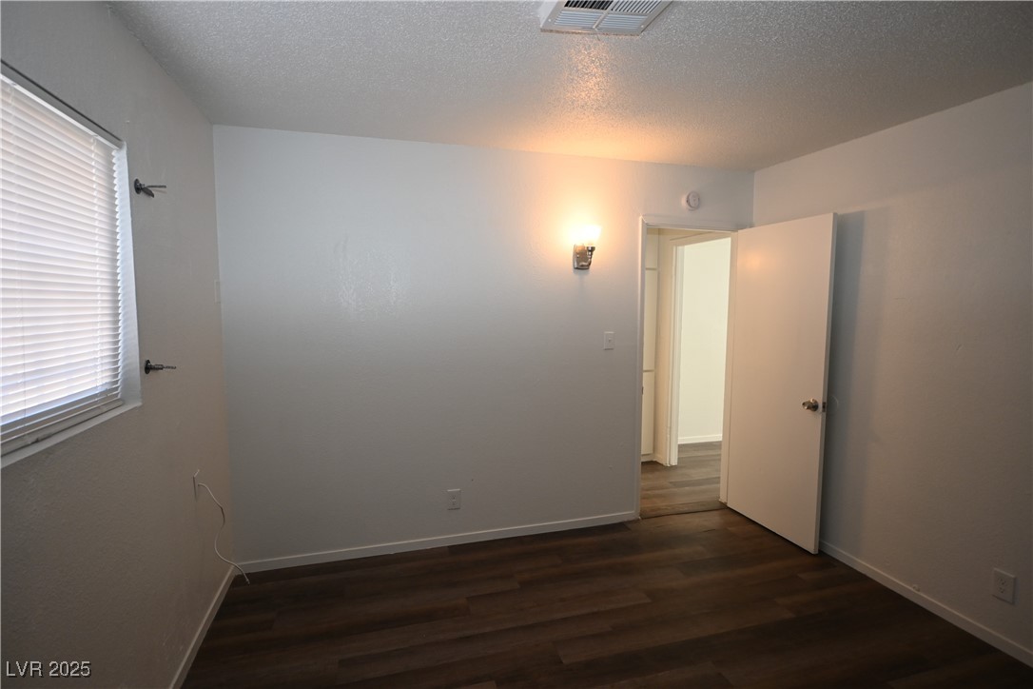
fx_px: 516
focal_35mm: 18
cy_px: 344
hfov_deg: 90.0
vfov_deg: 67.4
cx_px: 516
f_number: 4
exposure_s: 1/60
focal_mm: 12
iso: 400
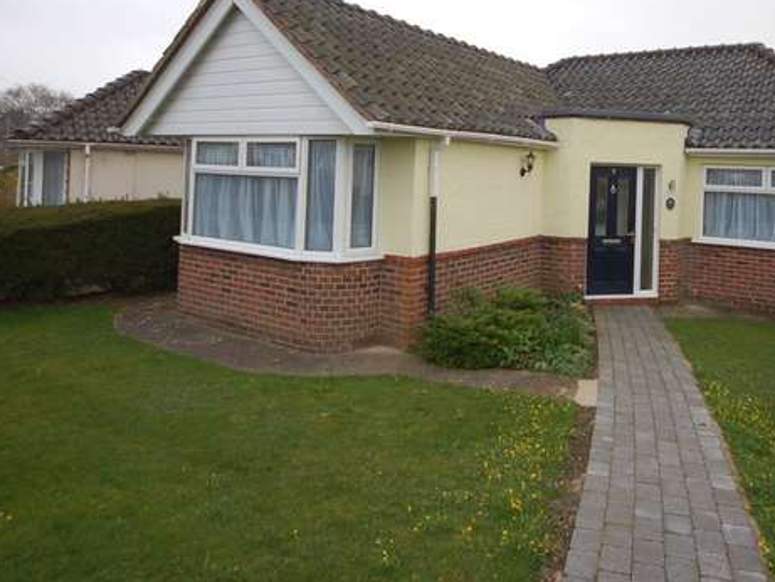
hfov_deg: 67.1
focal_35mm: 25
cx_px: 530
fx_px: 560
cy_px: 143
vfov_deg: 52.4
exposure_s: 1/80
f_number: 4.5
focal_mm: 10
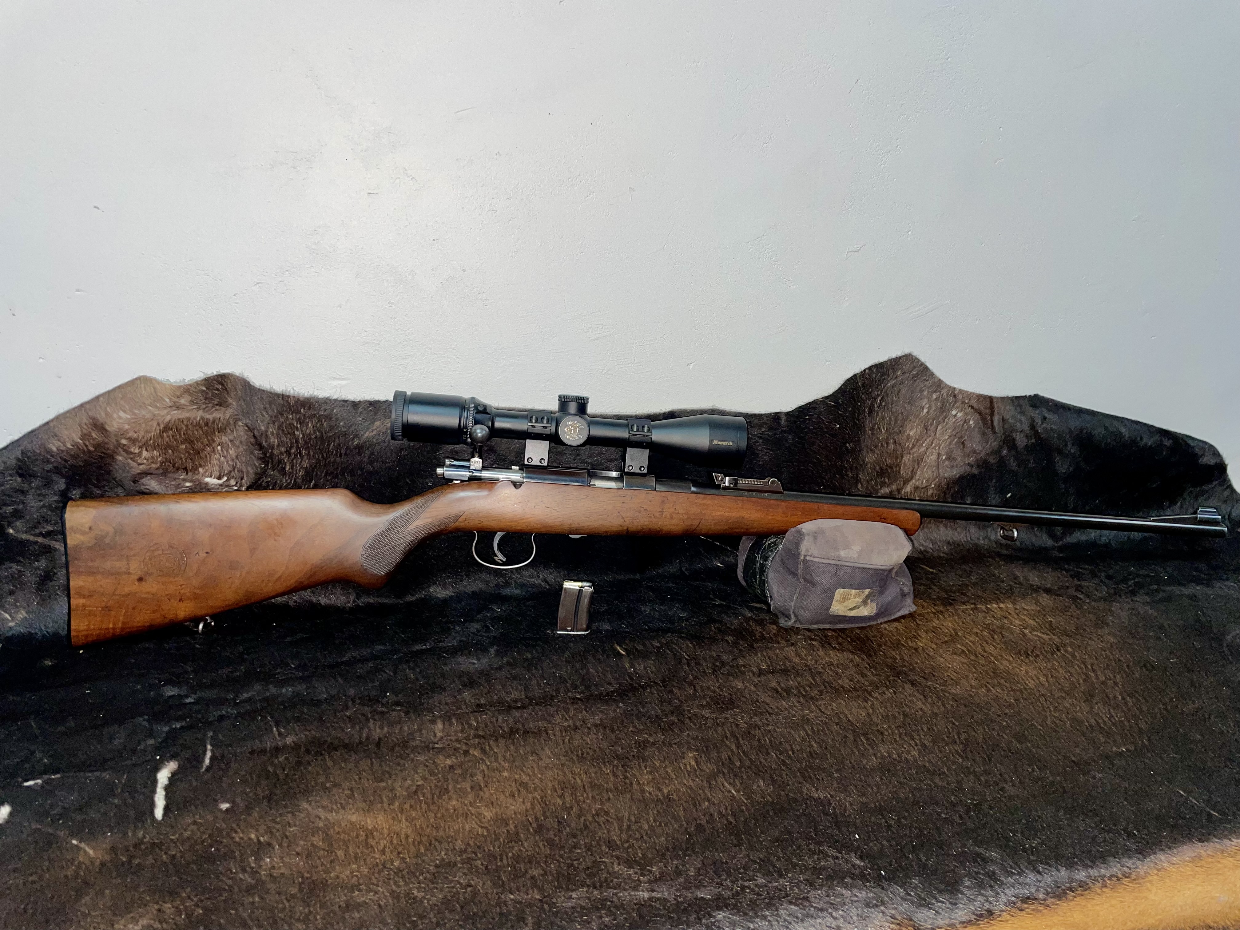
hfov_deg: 67.3
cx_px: 620
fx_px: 931
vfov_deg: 53.1
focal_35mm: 26
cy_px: 465
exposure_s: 1/20
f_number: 1.6
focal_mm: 4.2
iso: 40
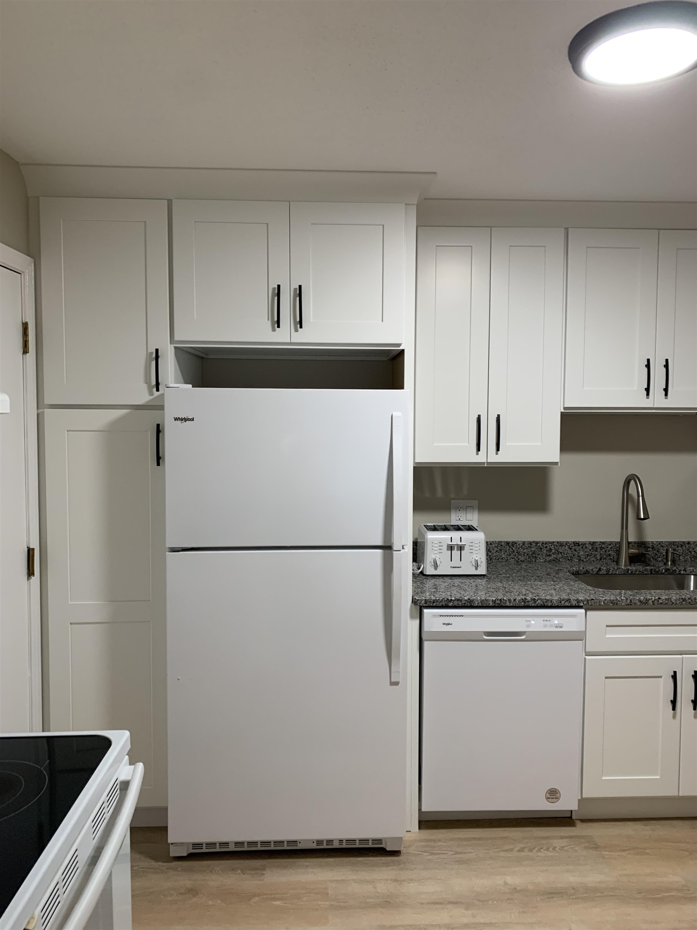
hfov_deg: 53.1
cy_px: 465
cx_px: 348
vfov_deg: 67.3
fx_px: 698
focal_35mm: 26
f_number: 1.8
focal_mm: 4.25
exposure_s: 1/60
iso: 160
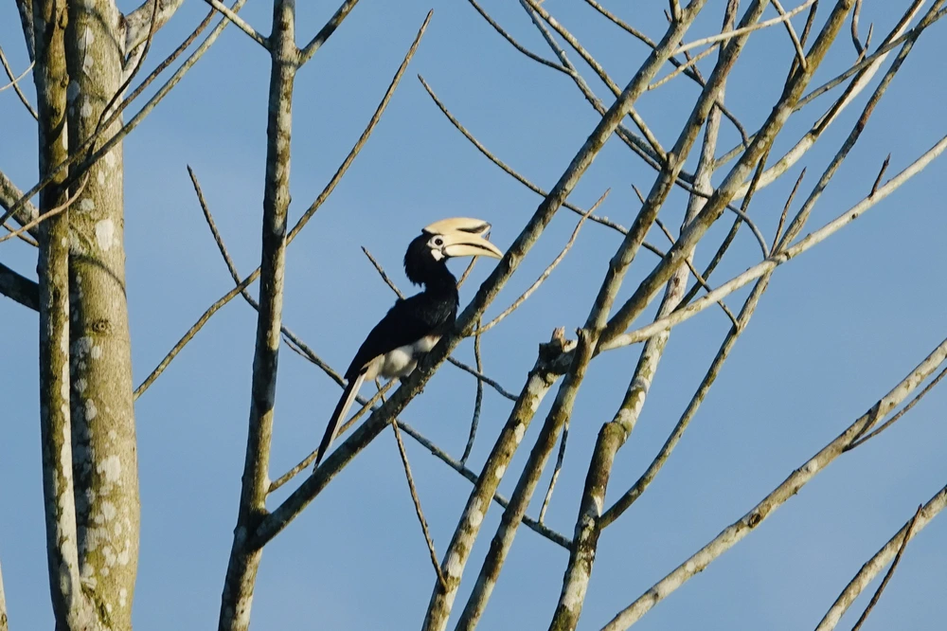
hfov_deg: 3.4
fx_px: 15777
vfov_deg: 2.3
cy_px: 316
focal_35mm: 600
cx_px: 474
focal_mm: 220
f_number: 4
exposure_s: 1/800
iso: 100
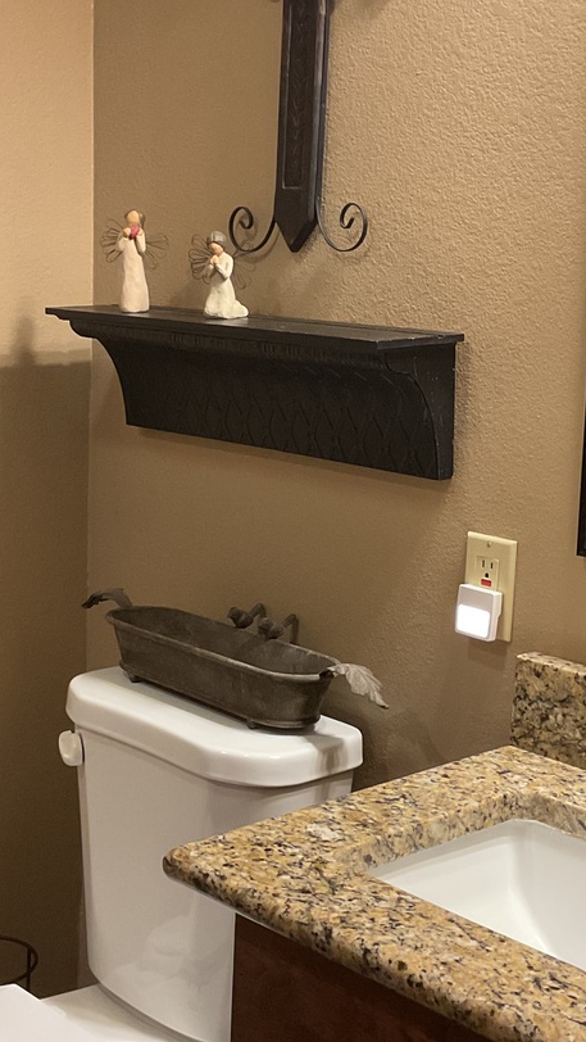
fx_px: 1546
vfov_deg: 37.2
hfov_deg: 21.4
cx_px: 336
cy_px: 525
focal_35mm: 56
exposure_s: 1/40
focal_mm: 3
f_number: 1.8
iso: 200
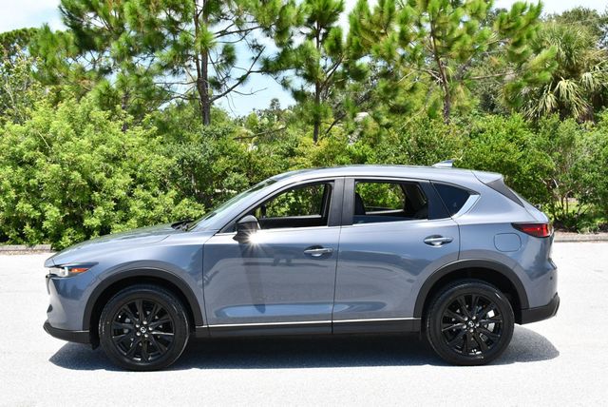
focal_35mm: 52
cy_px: 204
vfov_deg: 26.0
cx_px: 304
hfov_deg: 38.2
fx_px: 879
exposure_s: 1/250
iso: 160
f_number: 8
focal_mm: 26
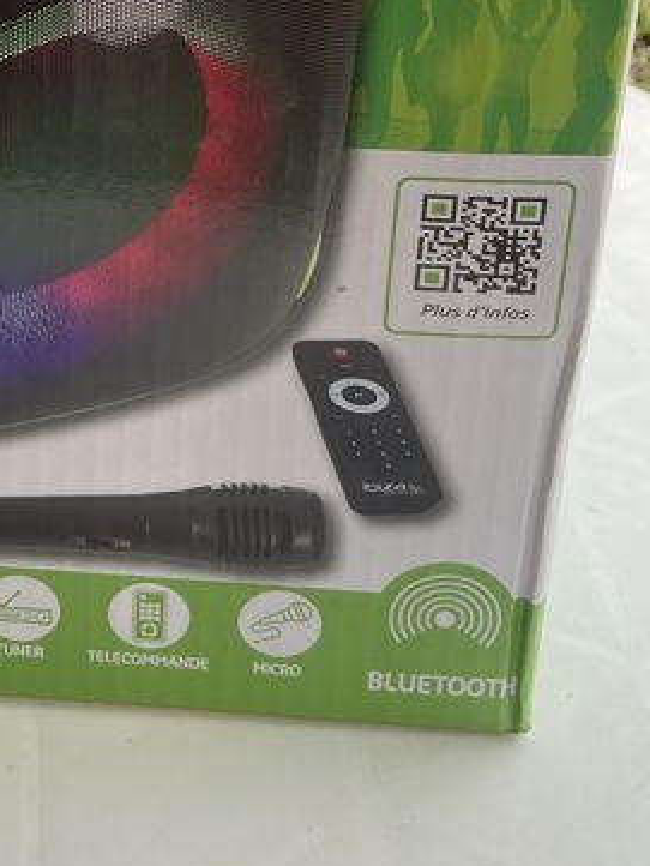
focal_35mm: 72
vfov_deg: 24.8
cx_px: -5
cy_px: -127
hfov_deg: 19.8
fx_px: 1802
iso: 40
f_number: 1.8
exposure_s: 1/122
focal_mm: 4.25
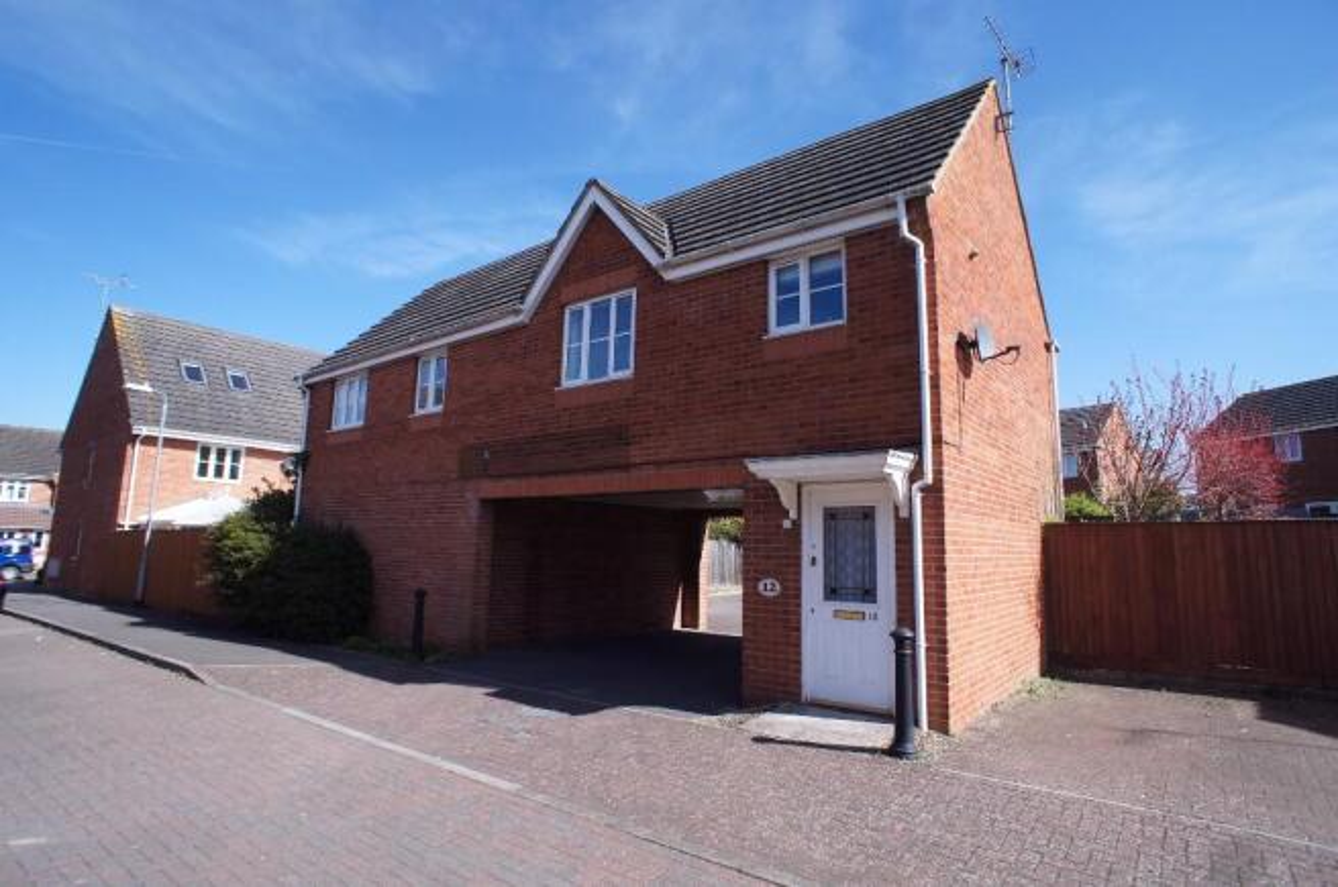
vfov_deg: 53.0
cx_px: 669
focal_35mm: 24
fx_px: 890
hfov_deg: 73.8
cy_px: 444
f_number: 6.3
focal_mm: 16
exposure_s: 1/400
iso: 200
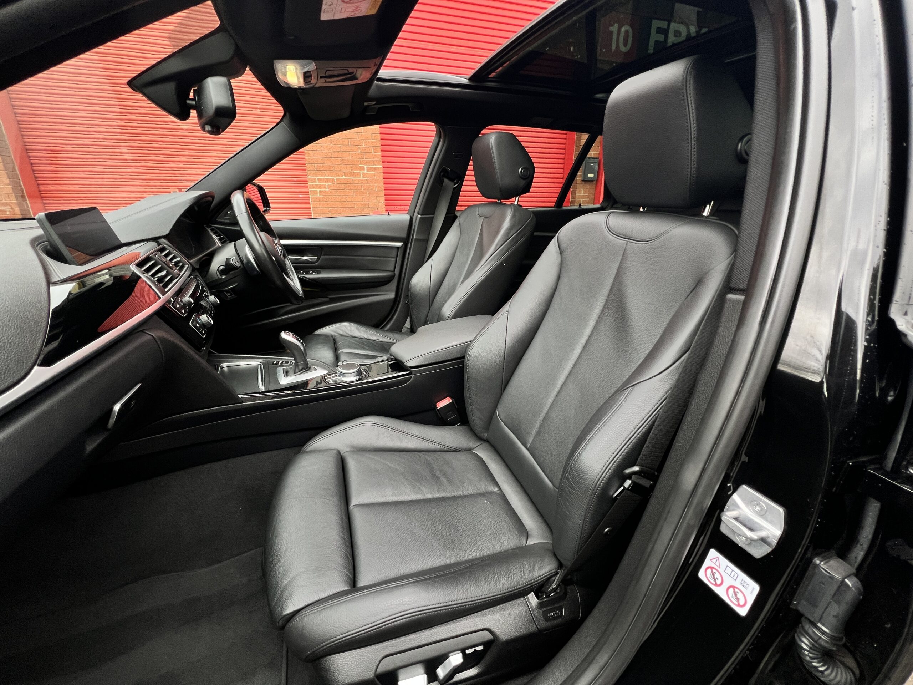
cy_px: 342
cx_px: 456
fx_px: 343
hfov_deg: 106.2
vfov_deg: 89.9
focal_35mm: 13
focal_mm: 1.57
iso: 80
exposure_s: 1/101
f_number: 1.8
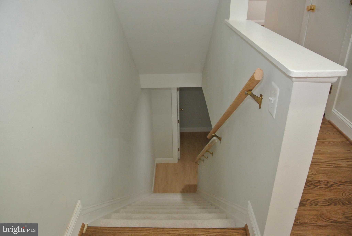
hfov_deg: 67.3
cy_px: 118
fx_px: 264
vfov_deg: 48.0
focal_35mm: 27
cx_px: 176
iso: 640
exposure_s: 1/60
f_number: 3.5
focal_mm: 10
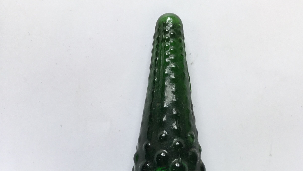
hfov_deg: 44.6
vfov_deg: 23.9
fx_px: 370
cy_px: 200
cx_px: 154
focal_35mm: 46
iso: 32
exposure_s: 1/100
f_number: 2.4
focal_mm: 3.3
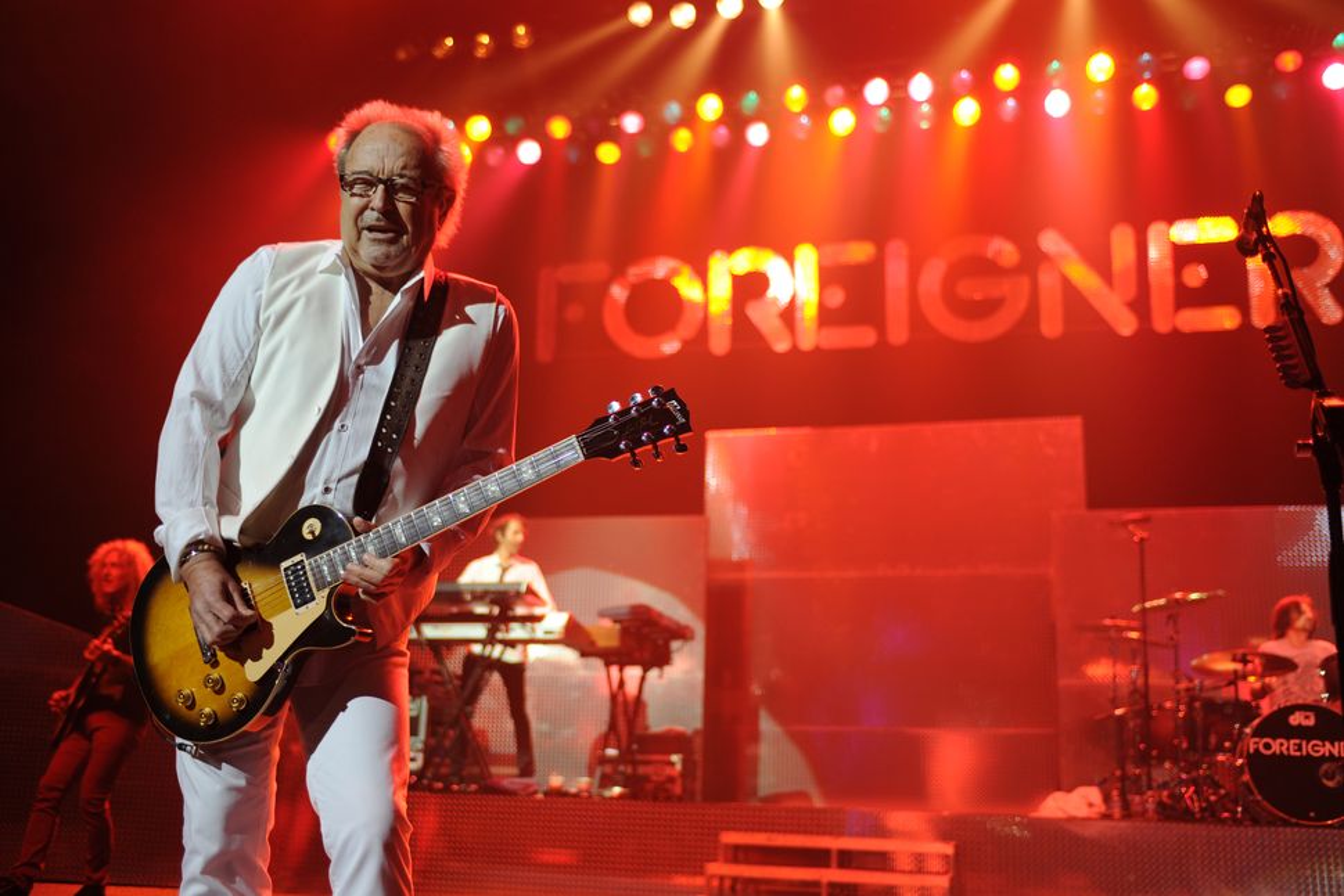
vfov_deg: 35.1
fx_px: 1419
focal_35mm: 38
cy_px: 448
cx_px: 672
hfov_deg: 50.7
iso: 800
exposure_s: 1/250
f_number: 2.8
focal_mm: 38
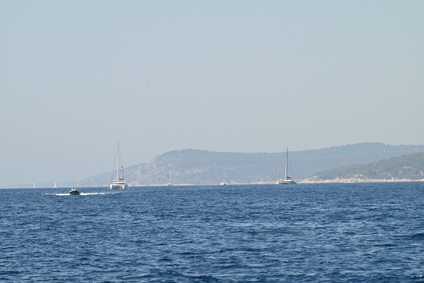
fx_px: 3534
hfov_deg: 6.9
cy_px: 142
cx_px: 212
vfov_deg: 4.6
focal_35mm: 300
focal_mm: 300
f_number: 16
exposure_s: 1/320
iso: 320
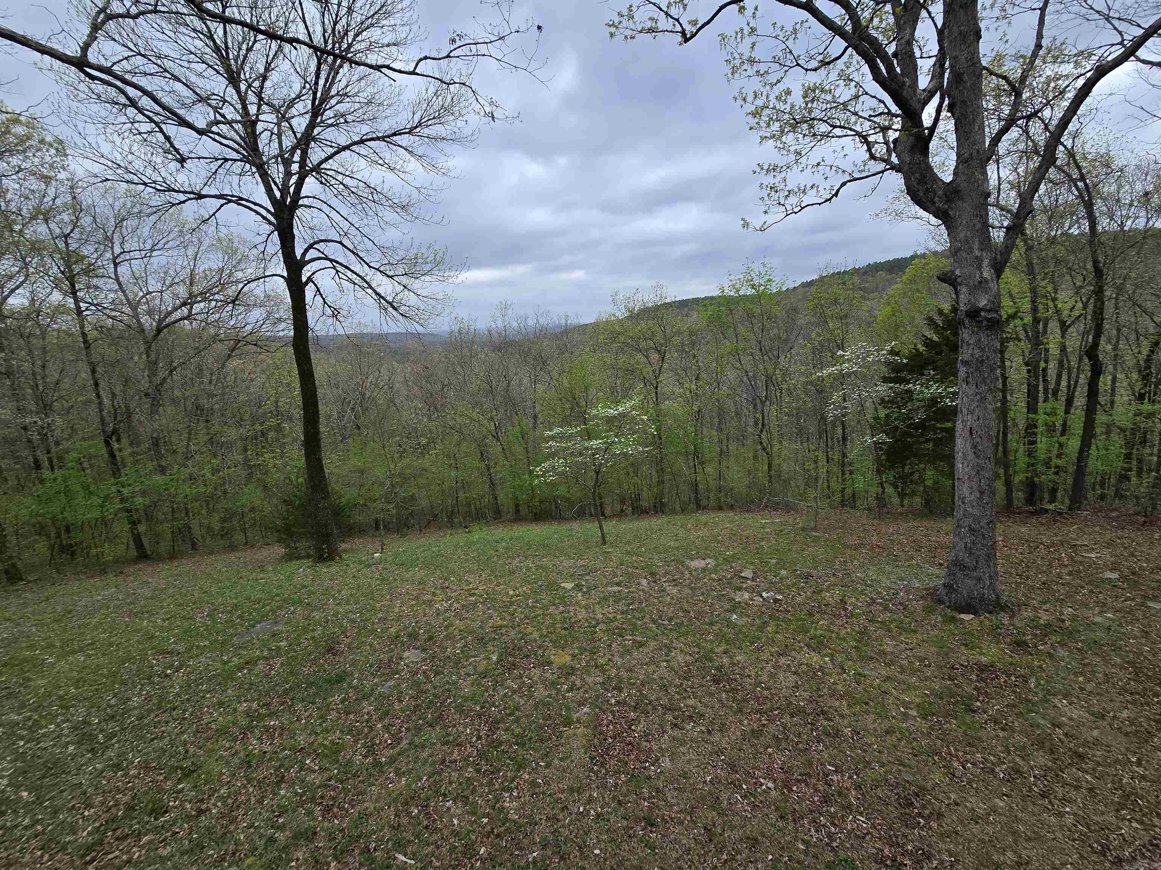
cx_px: 580
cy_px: 435
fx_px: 436
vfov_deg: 89.9
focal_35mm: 13
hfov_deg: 106.2
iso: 50
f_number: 2.2
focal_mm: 2.2
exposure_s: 1/476
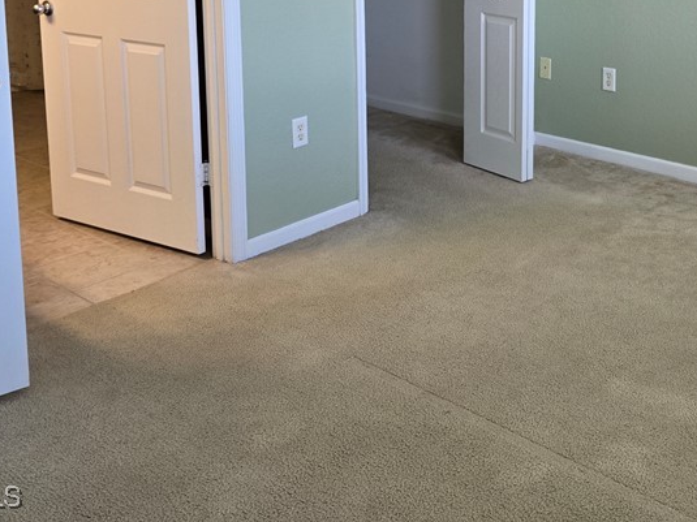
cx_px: 529
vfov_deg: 31.0
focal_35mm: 44
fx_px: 886
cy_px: 26
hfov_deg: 41.6
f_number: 1.7
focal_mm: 6.3
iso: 160
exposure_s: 1/120
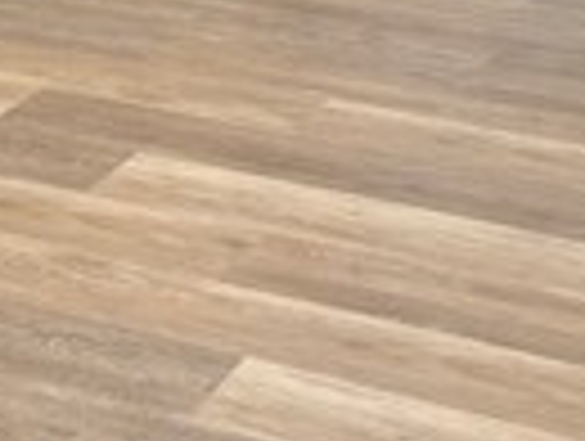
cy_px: -500
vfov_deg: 11.2
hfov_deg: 16.7
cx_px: 256
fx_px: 1998
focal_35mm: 118
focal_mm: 6.76
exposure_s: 1/60
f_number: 1.78
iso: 125
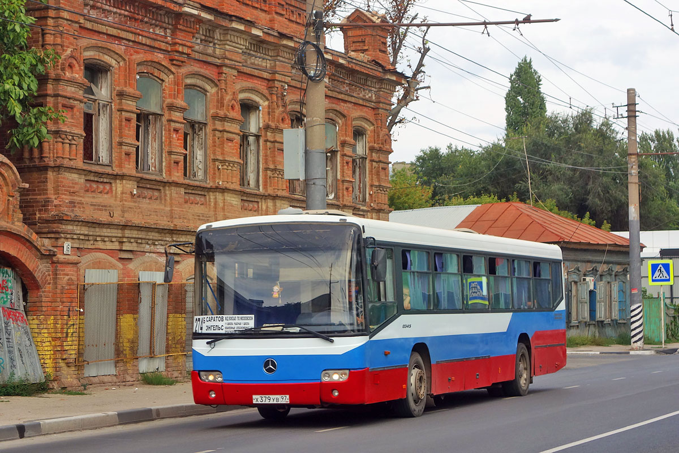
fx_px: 1245
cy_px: 226
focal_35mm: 66
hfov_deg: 30.5
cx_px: 340
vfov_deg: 20.6
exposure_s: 1/500
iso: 125
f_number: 4
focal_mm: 24.4
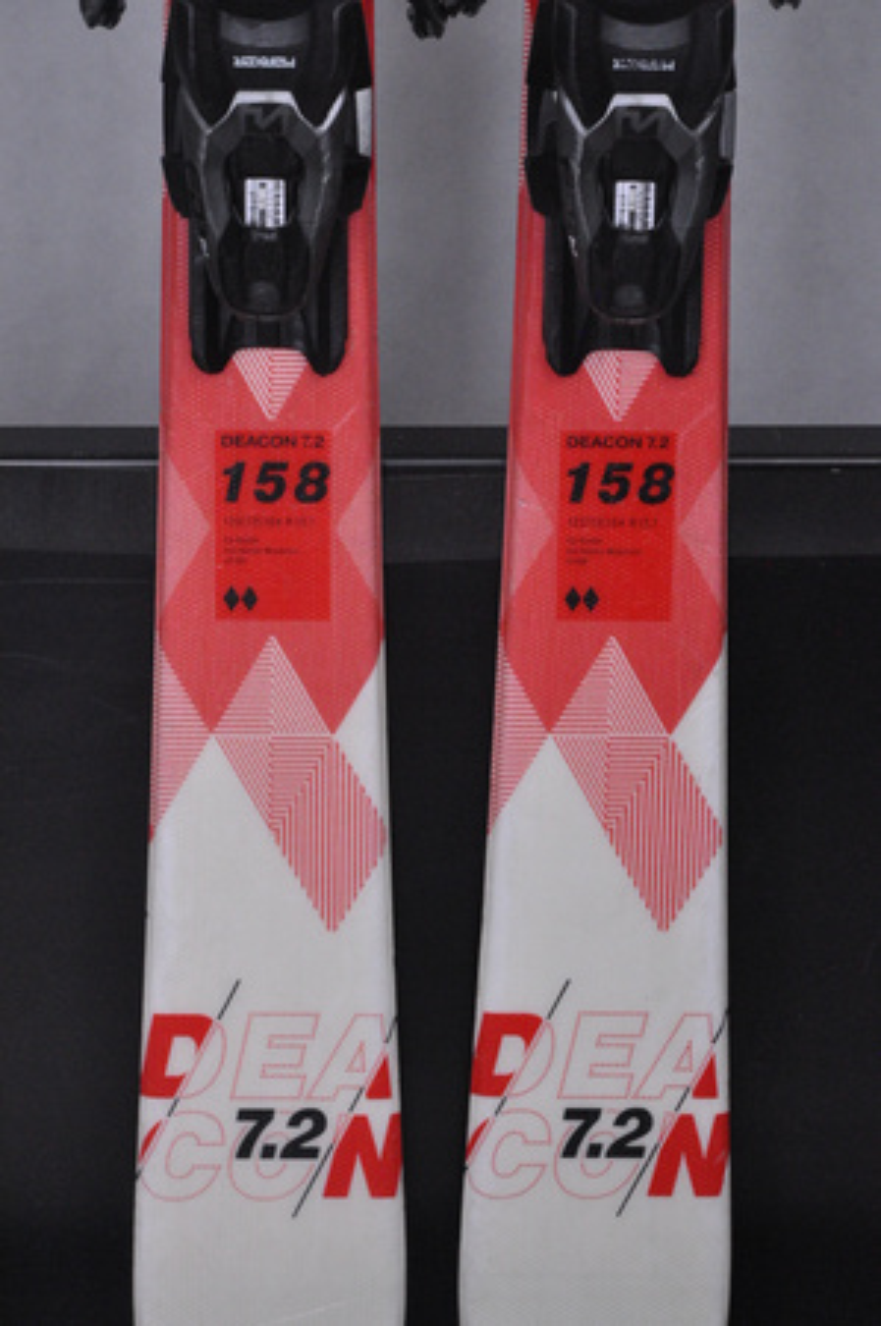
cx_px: 440
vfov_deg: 16.1
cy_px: 663
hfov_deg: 10.7
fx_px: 4691
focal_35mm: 128
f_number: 9.5
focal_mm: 85
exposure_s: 1/125
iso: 3200
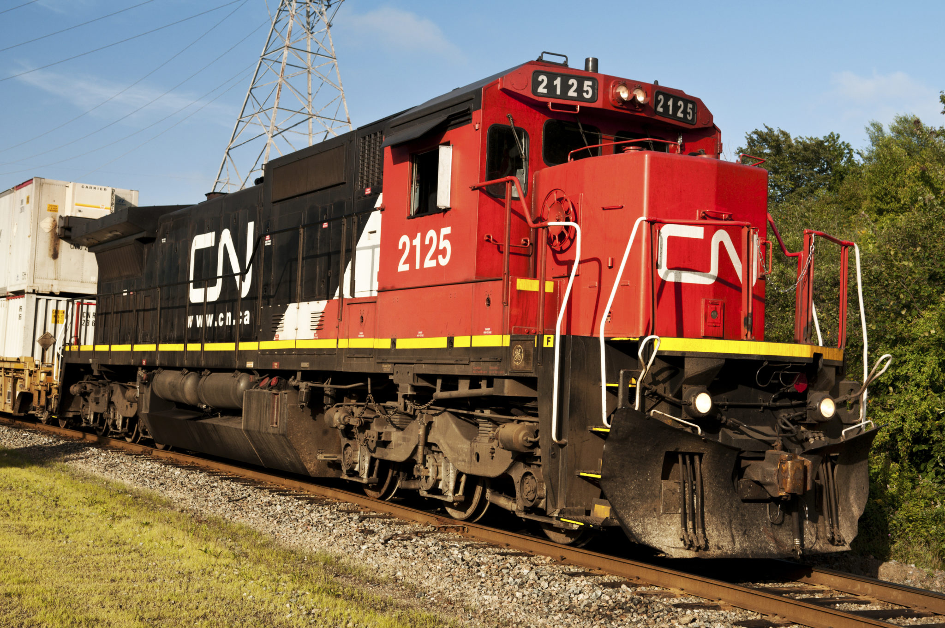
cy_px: 314
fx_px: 1219
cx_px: 472
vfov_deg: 28.9
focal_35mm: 46
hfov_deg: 42.4
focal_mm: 31
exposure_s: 1/160
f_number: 6.3
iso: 200
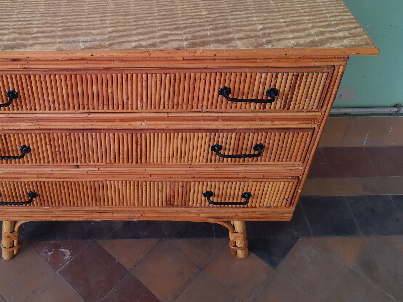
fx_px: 454
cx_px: 121
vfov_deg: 36.2
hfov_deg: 46.8
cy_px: 84
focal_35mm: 39
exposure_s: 1/60
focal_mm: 4.75
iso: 49
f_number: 1.7
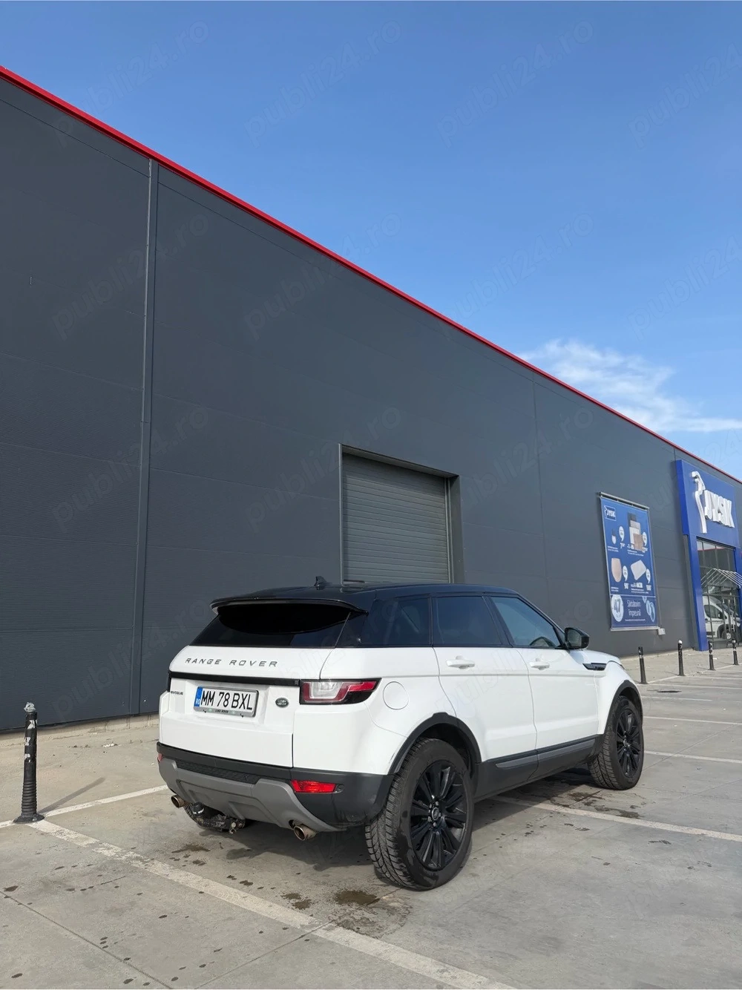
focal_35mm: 24
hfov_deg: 56.8
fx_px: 686
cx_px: 371
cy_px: 495
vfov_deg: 71.6
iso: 80
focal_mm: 6.76
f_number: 1.78
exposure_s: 1/3145
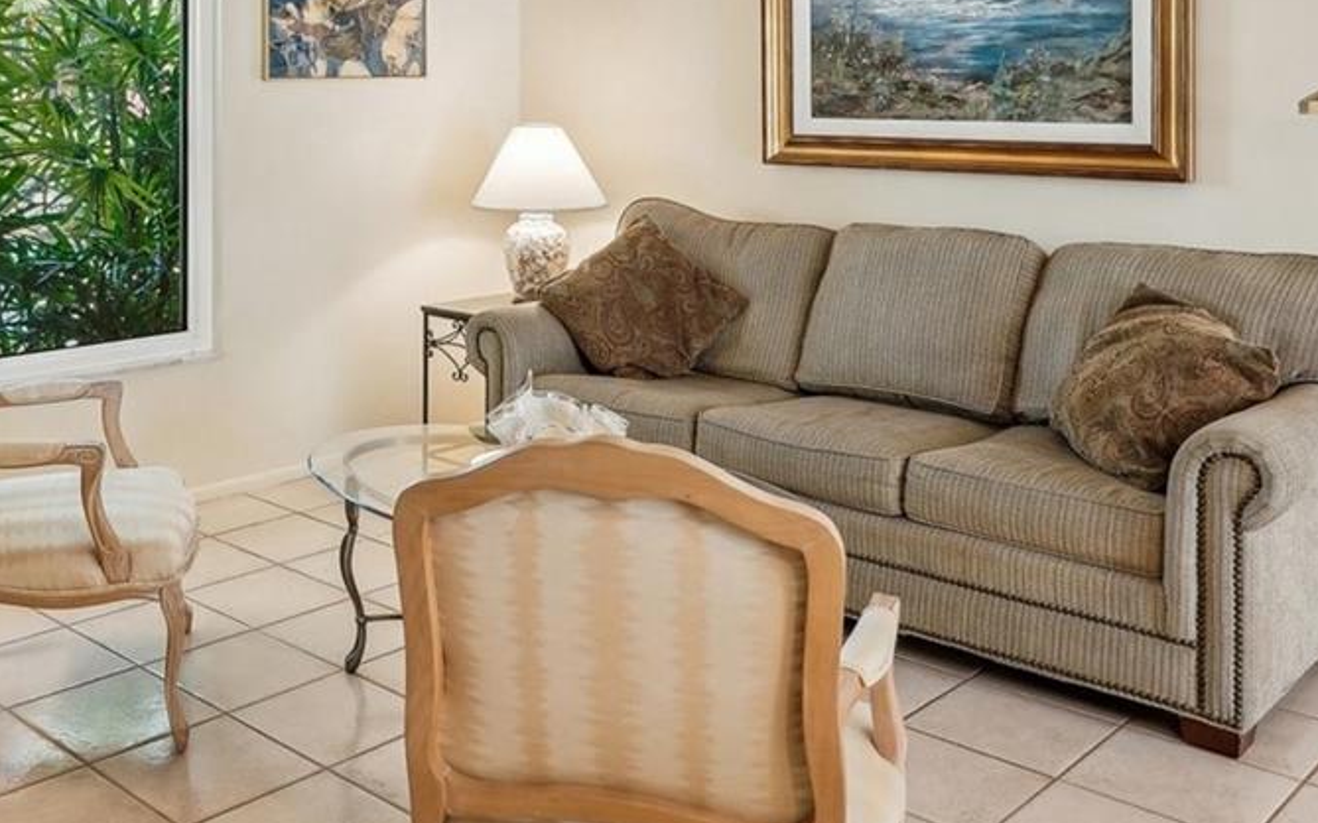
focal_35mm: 39
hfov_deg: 49.1
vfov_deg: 31.6
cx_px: 390
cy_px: 122
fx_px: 1401
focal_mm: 16
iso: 400
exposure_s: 1/15
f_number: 8
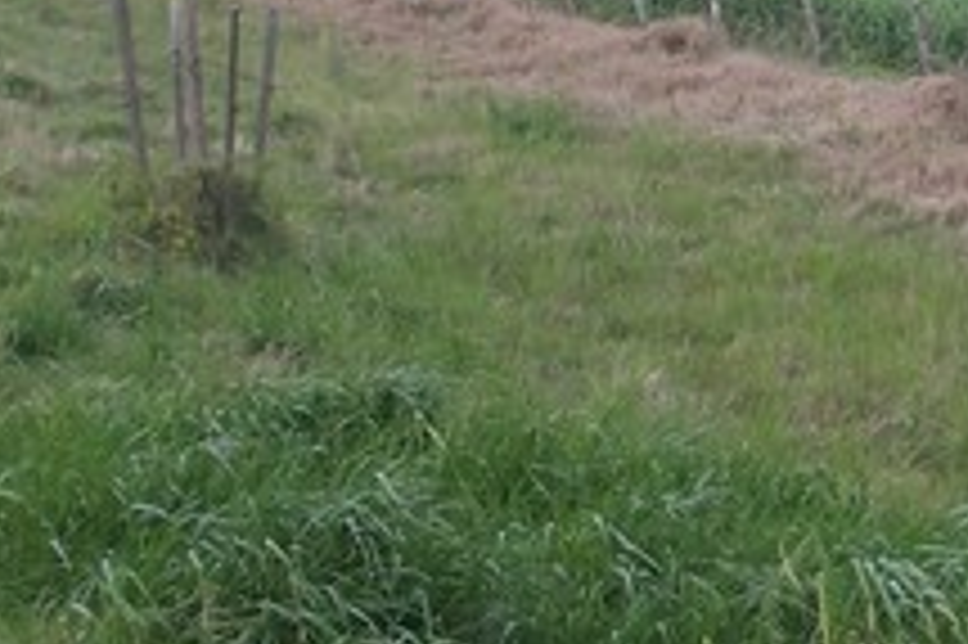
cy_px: 72
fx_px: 3788
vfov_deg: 9.7
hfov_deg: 14.4
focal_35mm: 141
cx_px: 842
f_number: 6.2
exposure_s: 1/125
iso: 80
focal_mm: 5.3
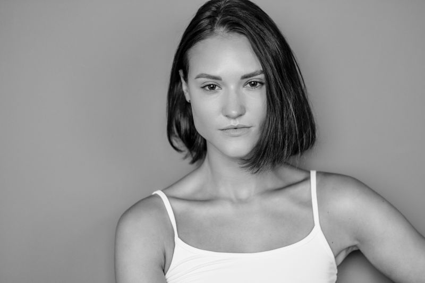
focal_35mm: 84
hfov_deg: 24.2
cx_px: 212
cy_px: 142
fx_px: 991
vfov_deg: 16.3
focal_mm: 56
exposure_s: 1/250
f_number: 1.8
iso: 500
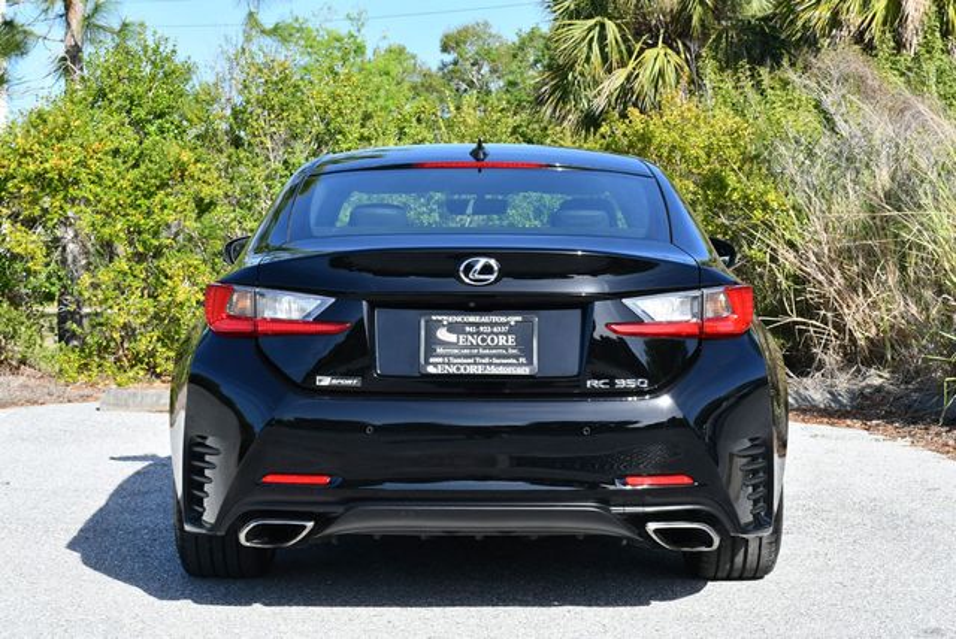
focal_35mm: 72
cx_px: 478
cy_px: 320
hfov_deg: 28.0
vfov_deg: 19.0
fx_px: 1914
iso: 180
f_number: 8
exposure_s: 1/250
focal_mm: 36
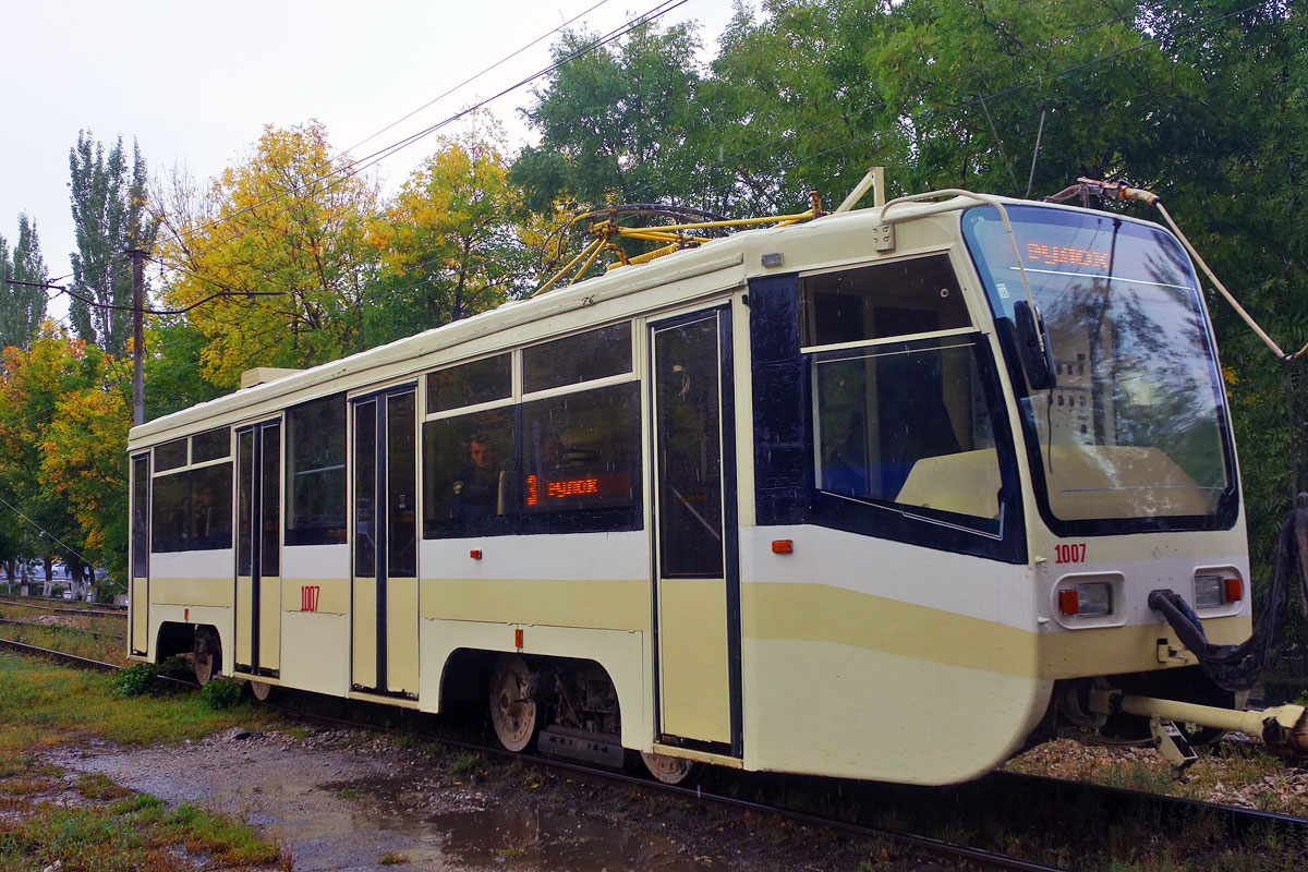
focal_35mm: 35
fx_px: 1272
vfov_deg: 37.9
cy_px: 436
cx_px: 654
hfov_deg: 54.4
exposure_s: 1/500
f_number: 2.8
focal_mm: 12.94
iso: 125
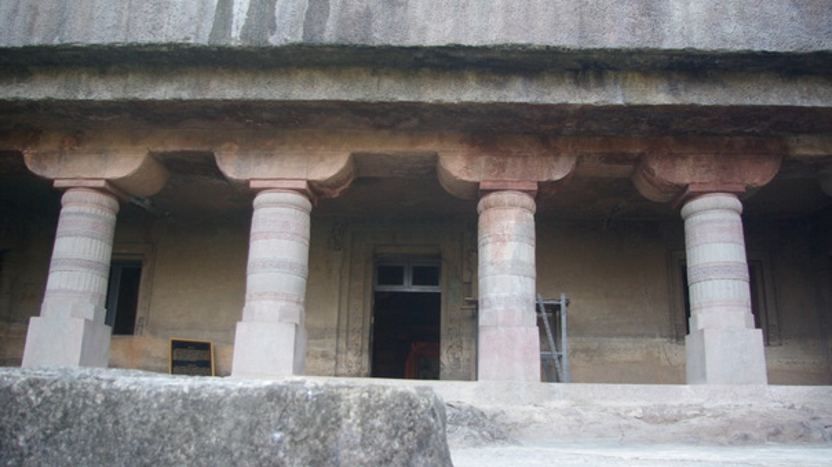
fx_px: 661
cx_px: 420
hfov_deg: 64.3
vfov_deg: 38.9
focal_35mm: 30
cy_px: 243
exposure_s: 1/30
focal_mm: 18
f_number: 3.5
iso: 400
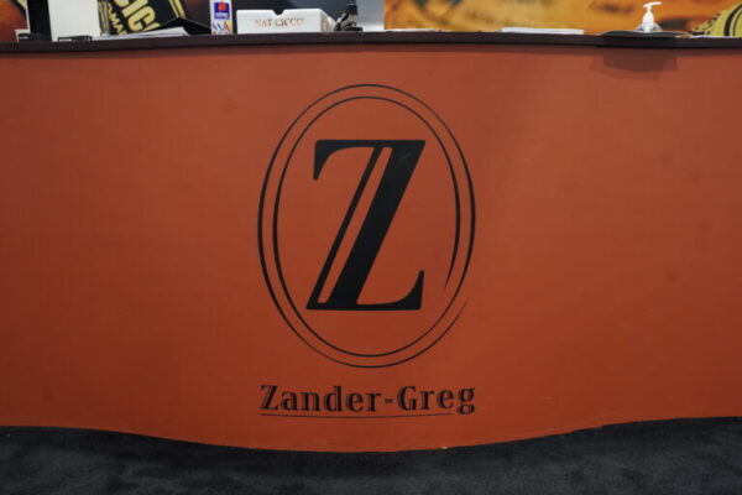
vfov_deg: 37.9
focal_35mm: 35
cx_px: 371
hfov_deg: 54.4
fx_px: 721
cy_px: 248
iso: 6400
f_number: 4
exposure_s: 1/250
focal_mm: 35
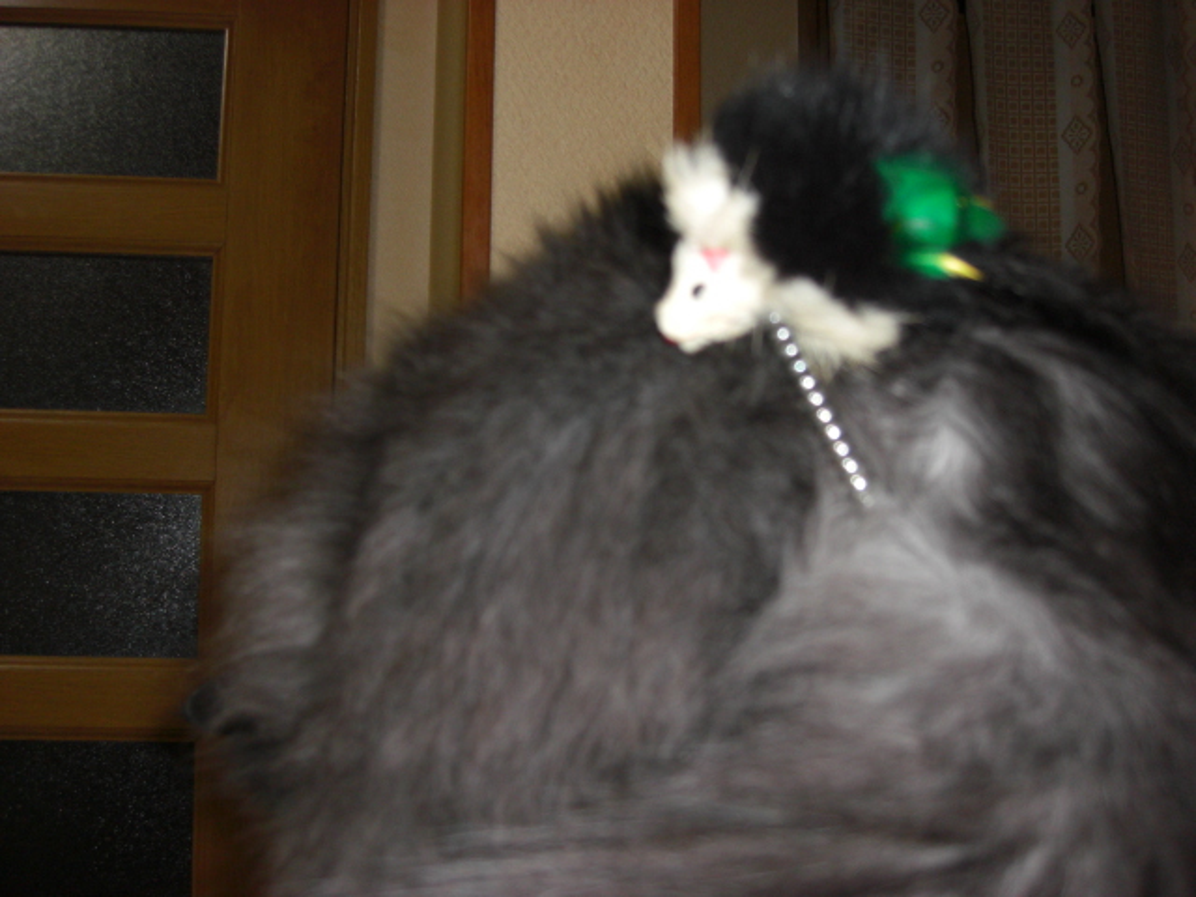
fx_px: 1313
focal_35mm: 38
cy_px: 448
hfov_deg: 49.0
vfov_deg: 37.7
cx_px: 598
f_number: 2.8
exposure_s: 1/60
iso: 200
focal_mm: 7.9
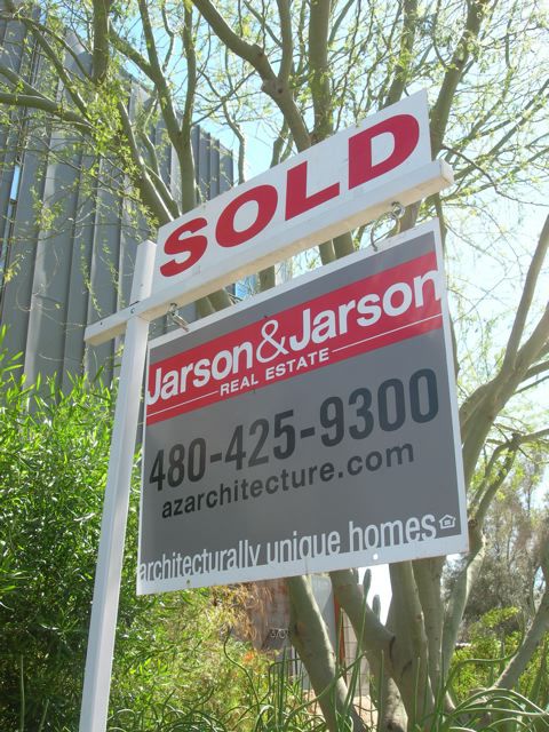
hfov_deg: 37.7
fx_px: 804
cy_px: 366
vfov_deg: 49.0
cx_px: 274
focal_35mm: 38
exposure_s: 1/131
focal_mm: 7.8
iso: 50
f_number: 4.8
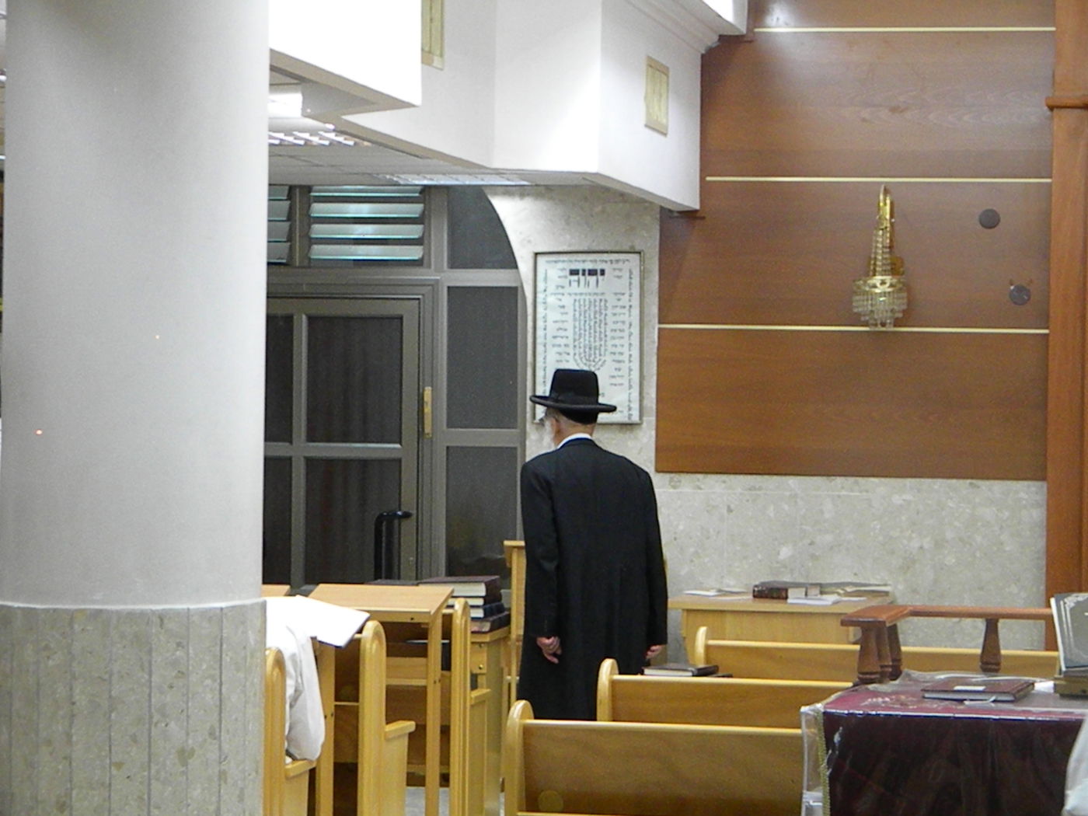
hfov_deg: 18.7
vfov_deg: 14.1
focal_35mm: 105
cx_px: 544
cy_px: 408
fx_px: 3300
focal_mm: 19
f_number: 4.7
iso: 944
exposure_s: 1/62.8
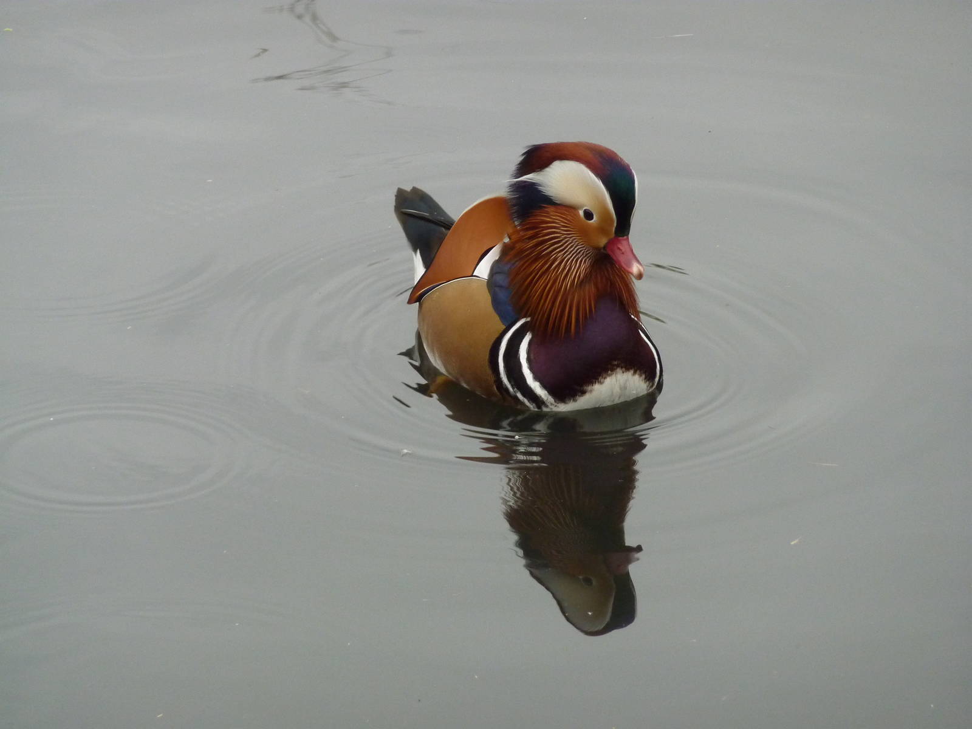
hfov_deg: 6.6
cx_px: 486
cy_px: 364
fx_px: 8424
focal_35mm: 300
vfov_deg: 5.0
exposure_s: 1/125
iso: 320
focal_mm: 49.2
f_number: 4.9
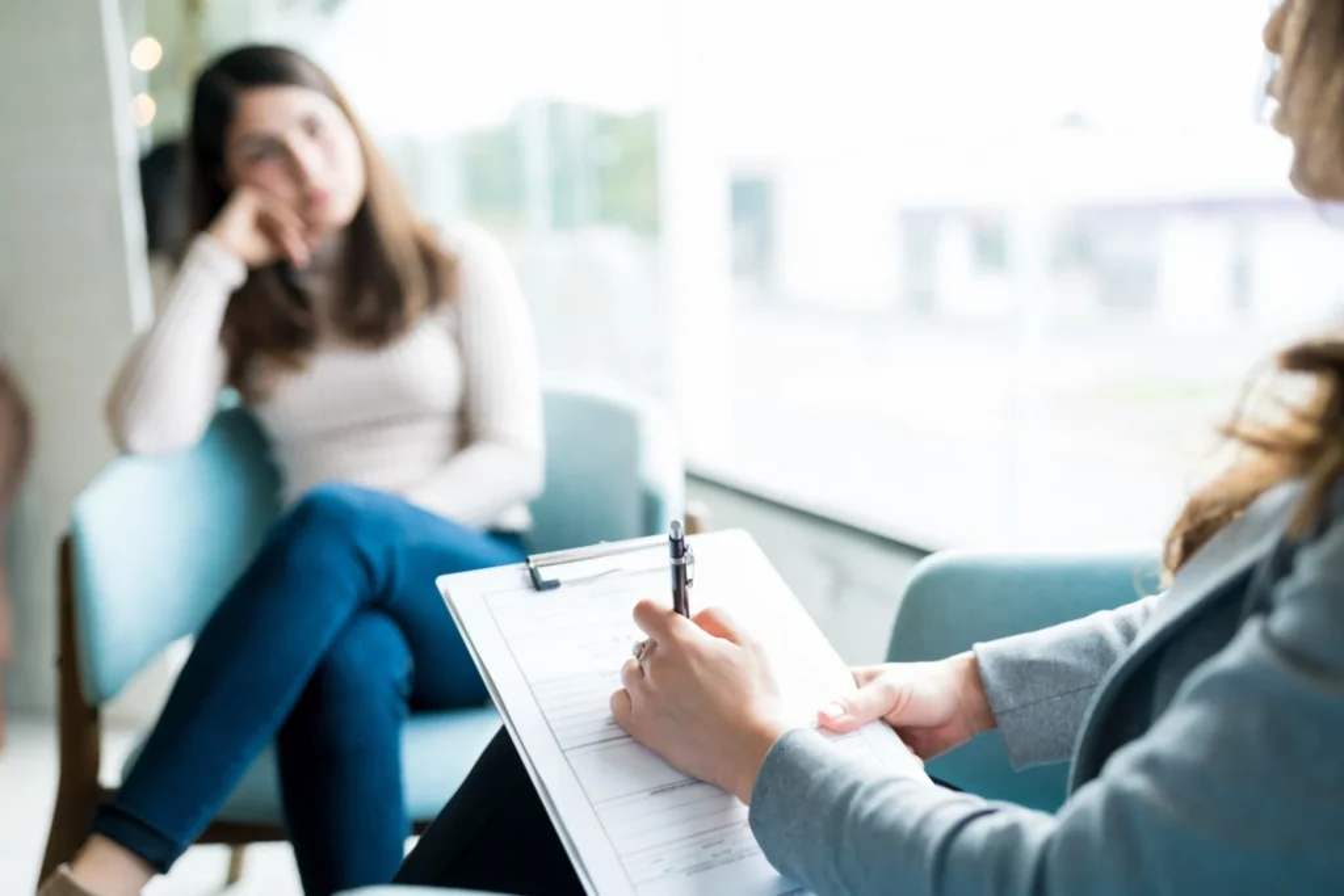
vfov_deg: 37.9
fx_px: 1307
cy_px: 448
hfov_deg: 54.4
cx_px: 672
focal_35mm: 35
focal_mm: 35
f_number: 1.8
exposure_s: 1/200
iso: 100
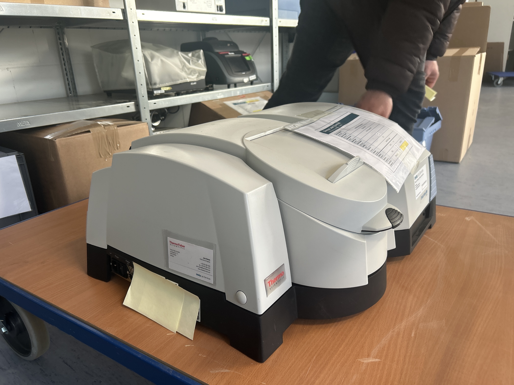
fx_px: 386
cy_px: 192
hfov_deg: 67.3
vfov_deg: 53.1
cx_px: 257
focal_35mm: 26
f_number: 1.5
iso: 80
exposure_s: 1/50
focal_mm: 5.7
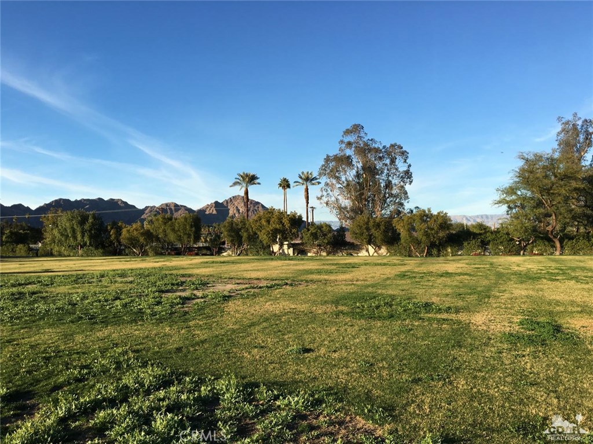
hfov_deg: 61.7
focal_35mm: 29
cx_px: 296
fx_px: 497
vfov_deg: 48.2
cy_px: 222
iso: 25
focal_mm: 4.15
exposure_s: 1/1012
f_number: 2.2
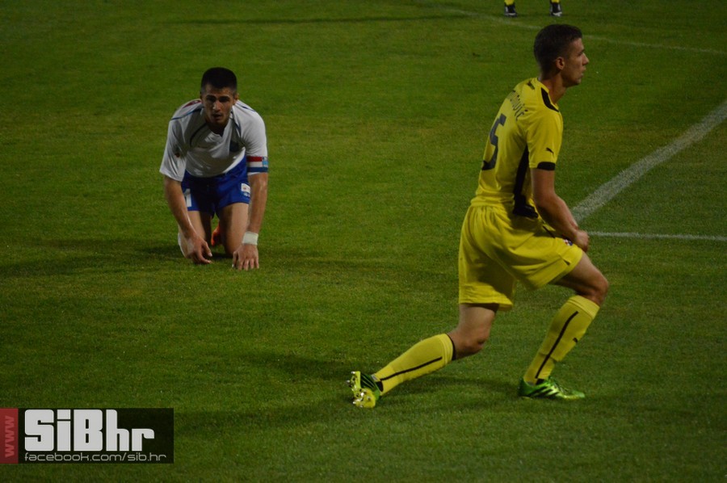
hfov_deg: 6.9
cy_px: 242
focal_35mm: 300
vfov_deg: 4.6
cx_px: 364
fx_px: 6052
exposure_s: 1/500
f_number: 5.6
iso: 3200
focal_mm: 200
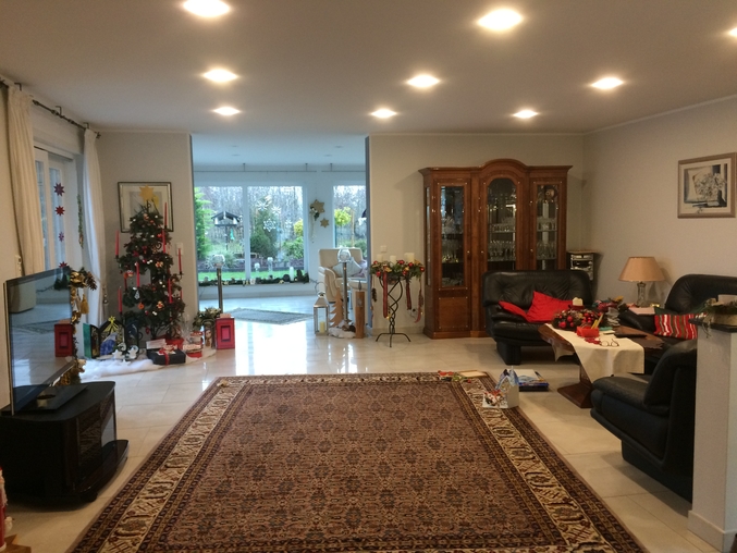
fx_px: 618
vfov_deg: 48.2
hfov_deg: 61.7
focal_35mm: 29
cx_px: 368
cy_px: 276
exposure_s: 1/33
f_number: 2.2
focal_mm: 4.15
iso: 200
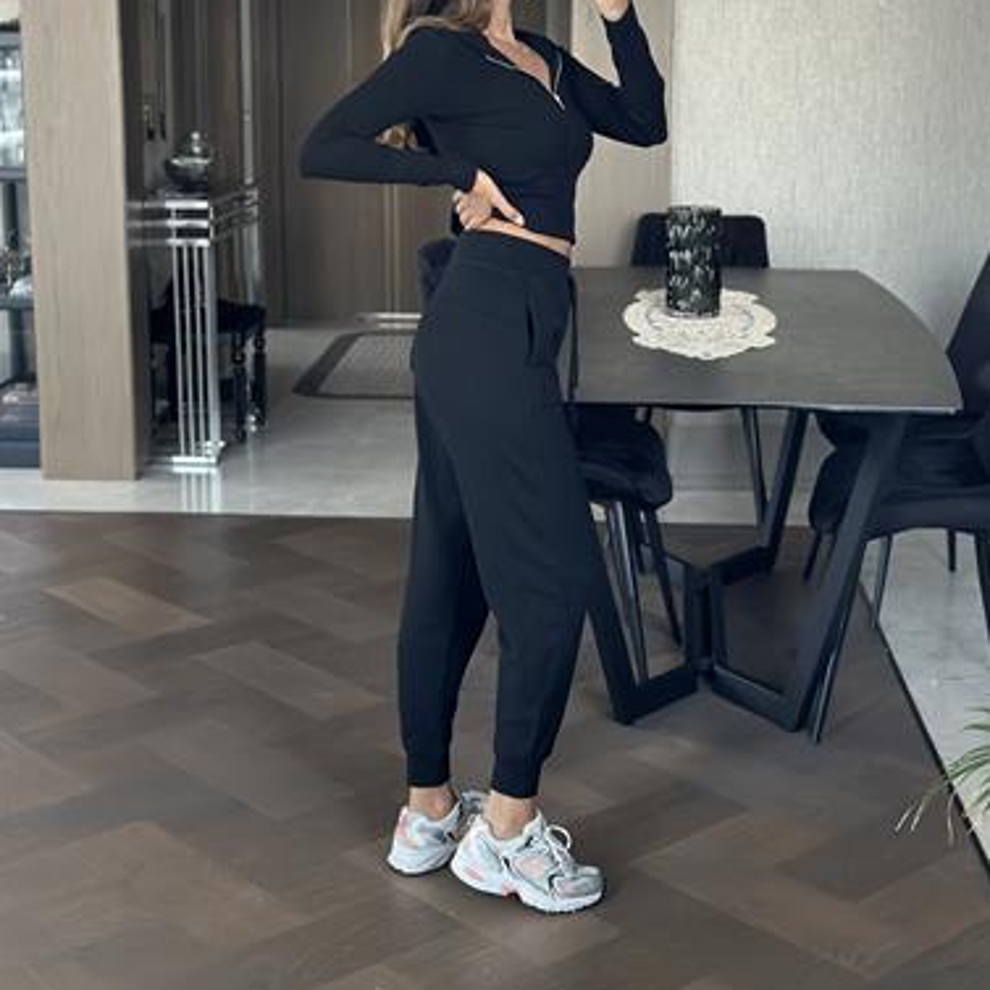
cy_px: 368
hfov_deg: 30.0
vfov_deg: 29.9
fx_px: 1844
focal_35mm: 57
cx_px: 496
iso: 500
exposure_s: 1/40
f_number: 1.78
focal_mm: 6.86
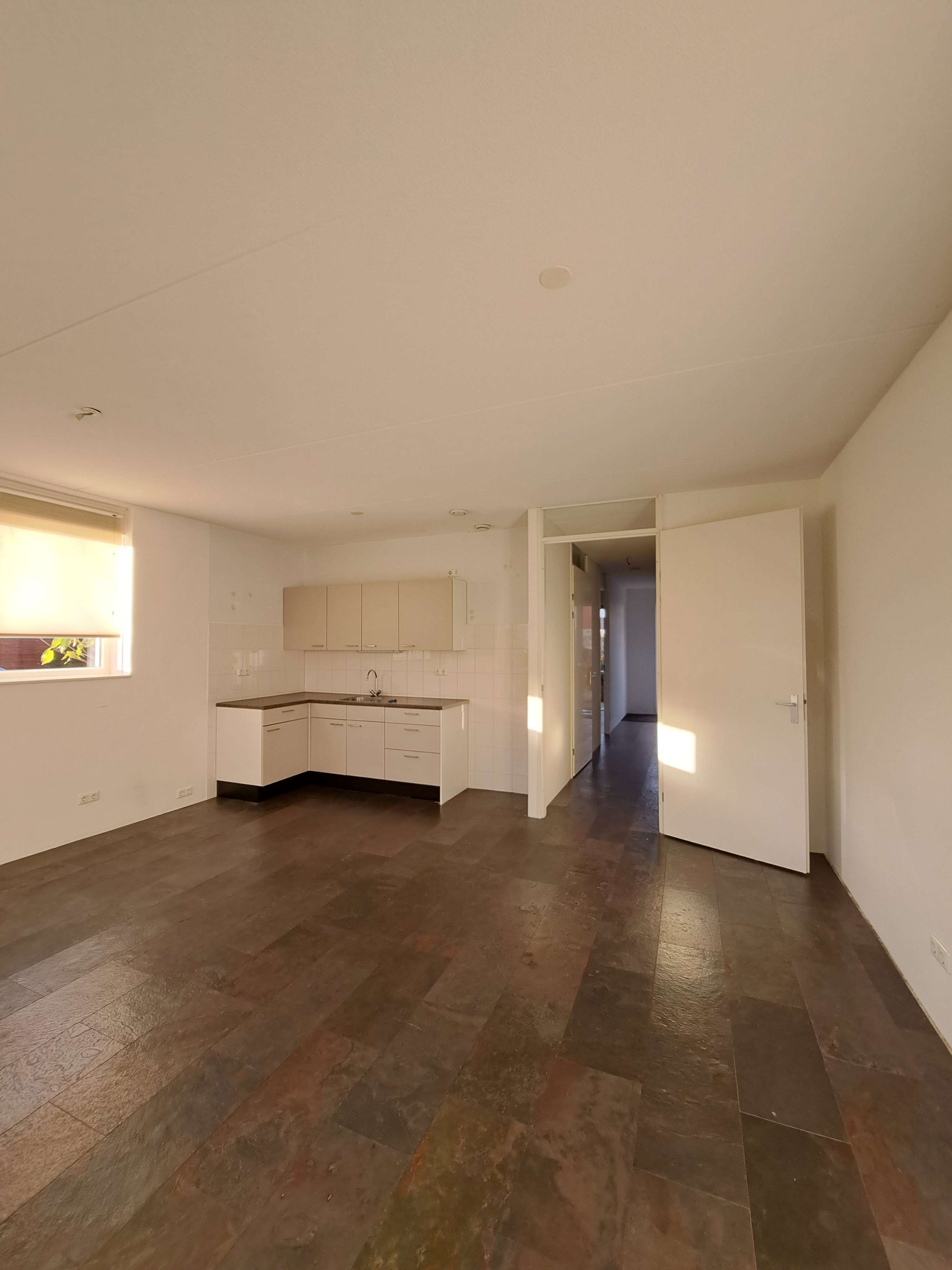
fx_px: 477
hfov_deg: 89.9
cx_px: 476
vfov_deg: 106.2
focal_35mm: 13
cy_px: 635
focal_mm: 1.74
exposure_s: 1/50
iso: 64
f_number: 2.2
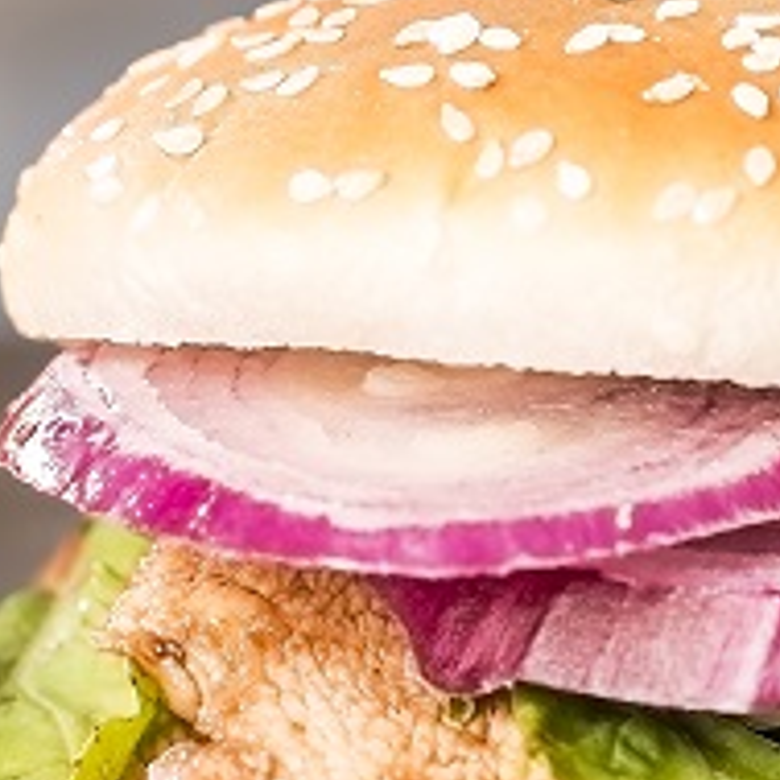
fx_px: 8846
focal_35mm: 347
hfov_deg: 5.0
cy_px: 338
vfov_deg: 5.0
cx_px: 190
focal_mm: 105
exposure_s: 3
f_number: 8
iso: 100
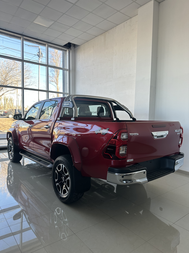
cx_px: 94
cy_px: 126
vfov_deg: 71.6
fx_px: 175
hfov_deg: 56.8
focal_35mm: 24
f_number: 1.78
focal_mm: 6.86
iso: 64
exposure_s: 1/191
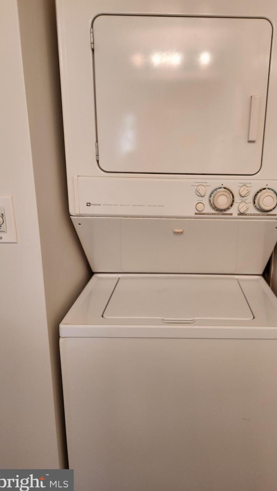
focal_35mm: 26
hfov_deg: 43.8
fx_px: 339
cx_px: 182
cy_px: 242
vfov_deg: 71.9
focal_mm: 5.4
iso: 250
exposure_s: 1/120
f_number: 1.8
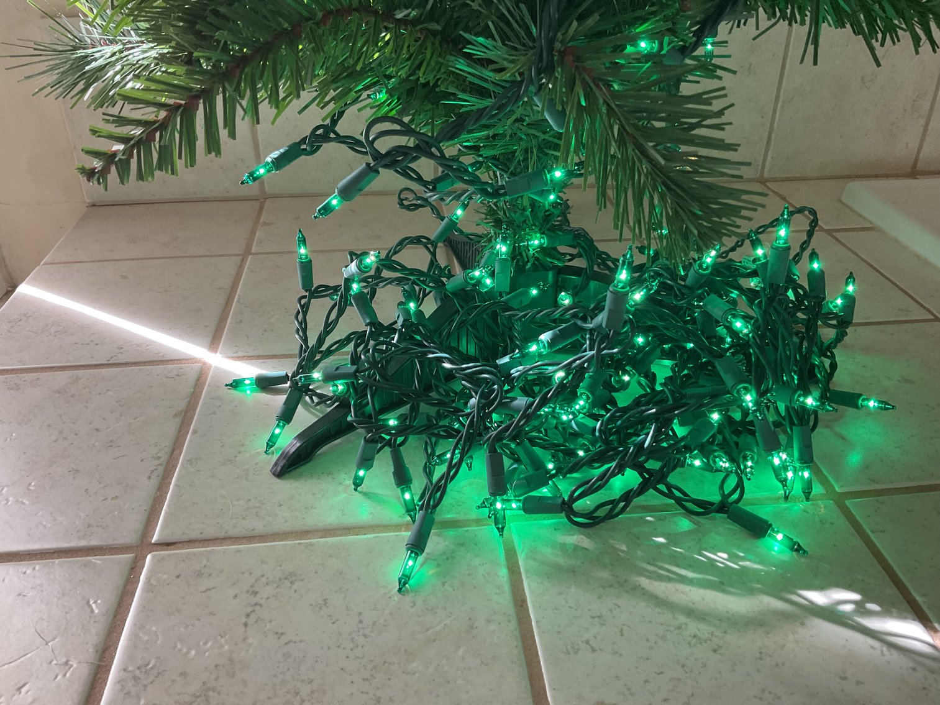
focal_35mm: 29
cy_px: 352
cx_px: 470
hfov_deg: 61.7
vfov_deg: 48.2
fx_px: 788
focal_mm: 3
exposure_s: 1/60
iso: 100
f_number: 1.8
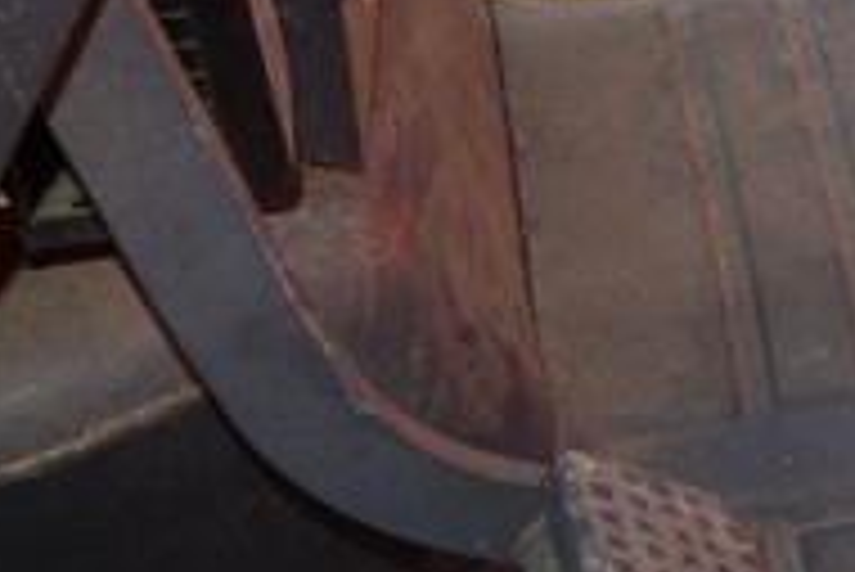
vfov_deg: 13.1
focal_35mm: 104
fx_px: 2472
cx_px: 1098
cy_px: 126
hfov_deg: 18.3
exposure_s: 1/200
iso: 100
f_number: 7.1
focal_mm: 22
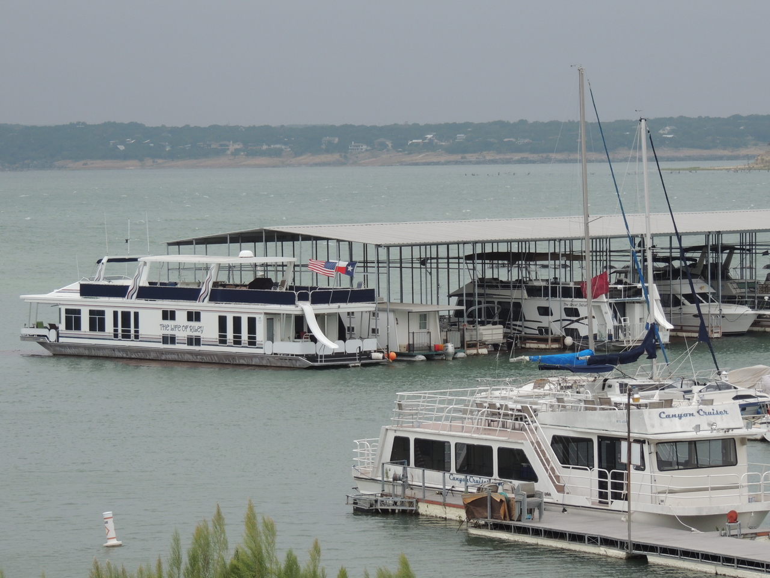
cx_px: 385
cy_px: 289
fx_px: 3448
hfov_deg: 12.7
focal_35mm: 155
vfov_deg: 9.6
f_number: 4.4
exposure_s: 1/500
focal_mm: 27.6
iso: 160
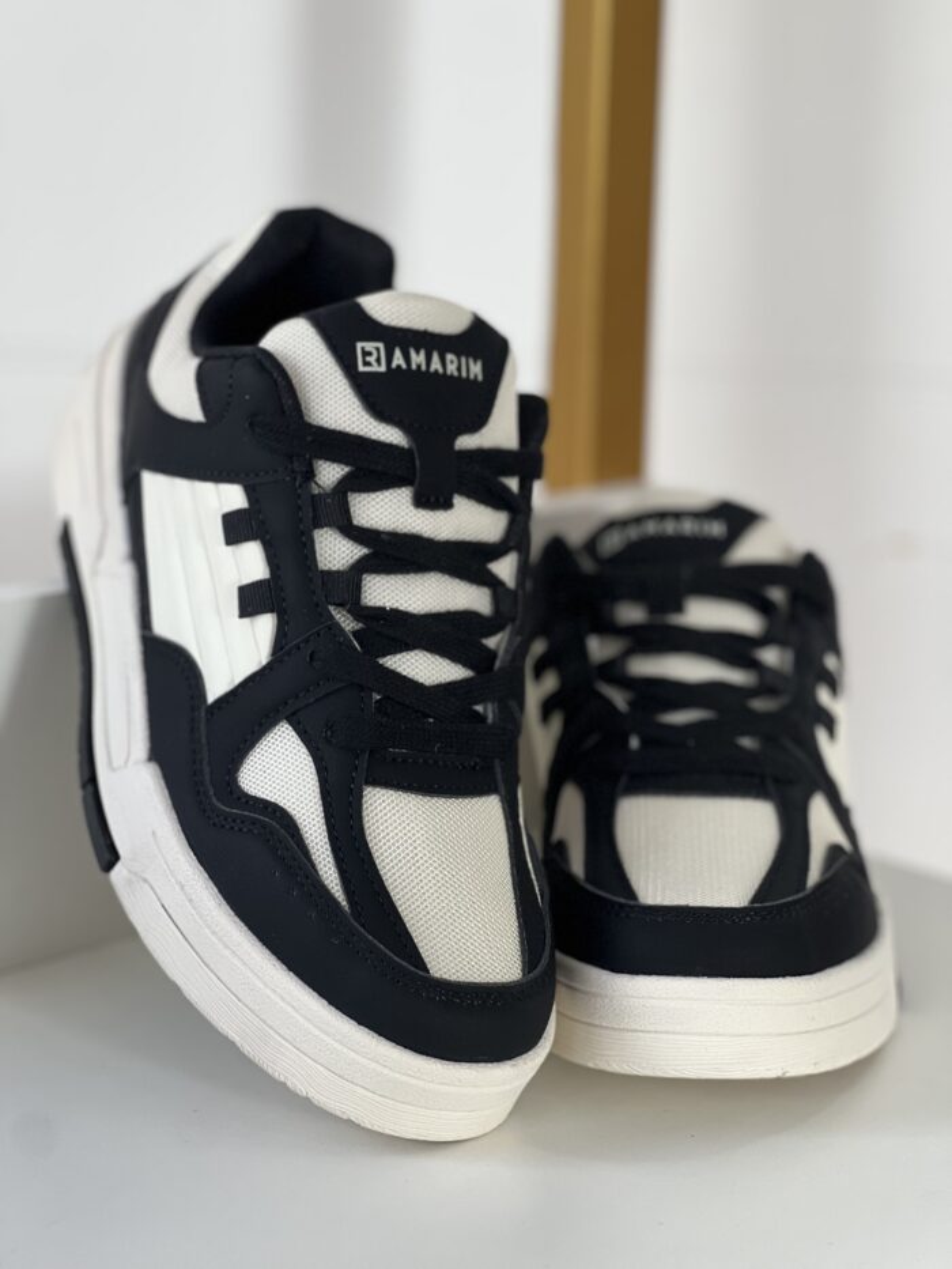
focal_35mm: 77
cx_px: 476
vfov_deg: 25.3
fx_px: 2823
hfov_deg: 19.1
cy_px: 634
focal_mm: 9
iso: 100
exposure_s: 1/120
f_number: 2.8
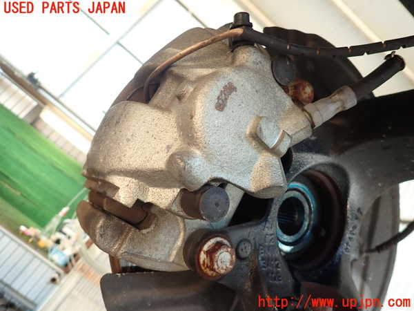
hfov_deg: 69.4
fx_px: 299
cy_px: 156
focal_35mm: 25
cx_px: 207
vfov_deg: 54.9
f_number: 2
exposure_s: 1/40
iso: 200
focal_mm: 4.5
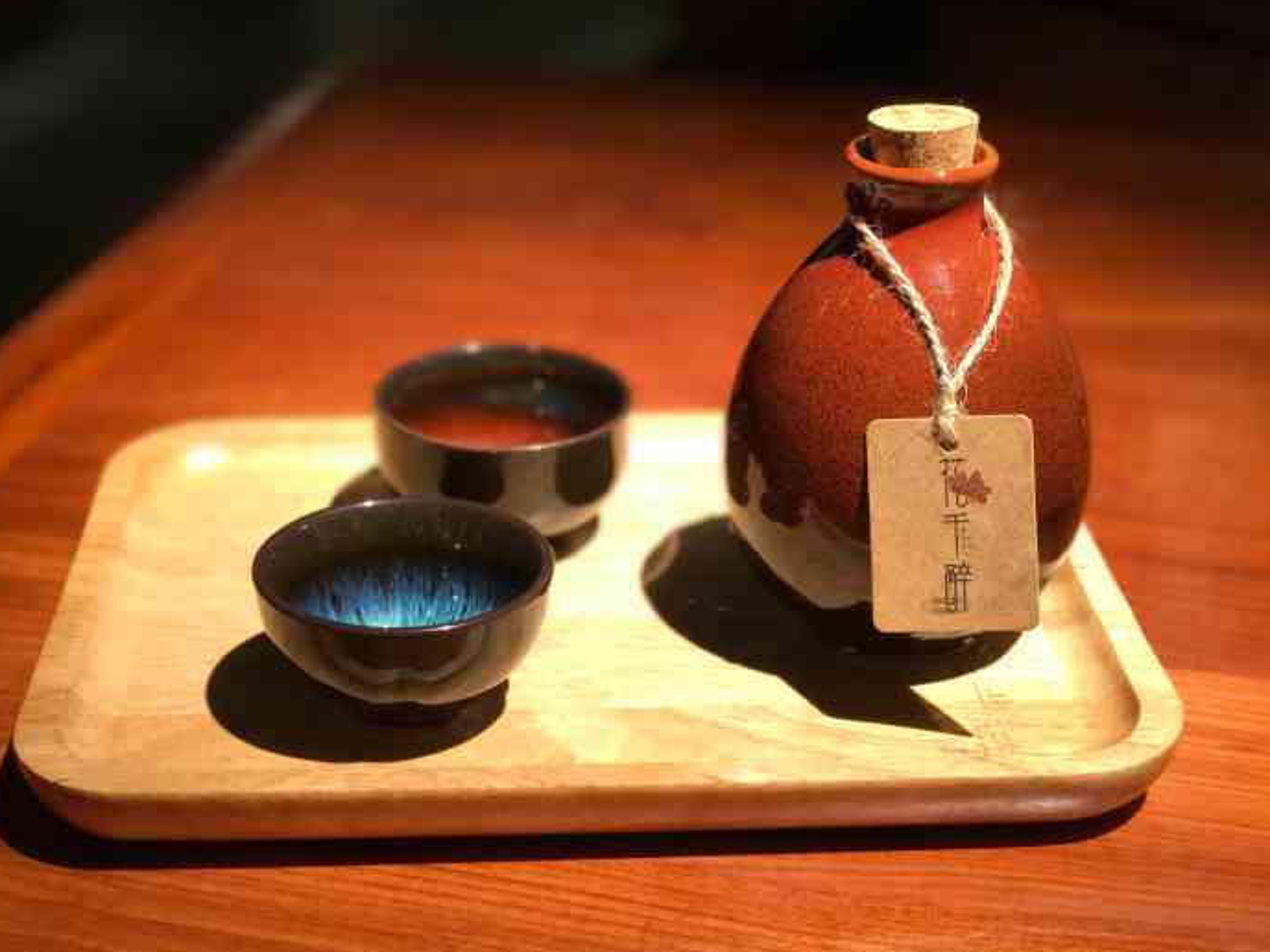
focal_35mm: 58
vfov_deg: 25.2
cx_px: 626
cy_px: 475
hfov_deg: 33.2
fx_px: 2128
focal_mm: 6.6
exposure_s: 1/50
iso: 160
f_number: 2.8
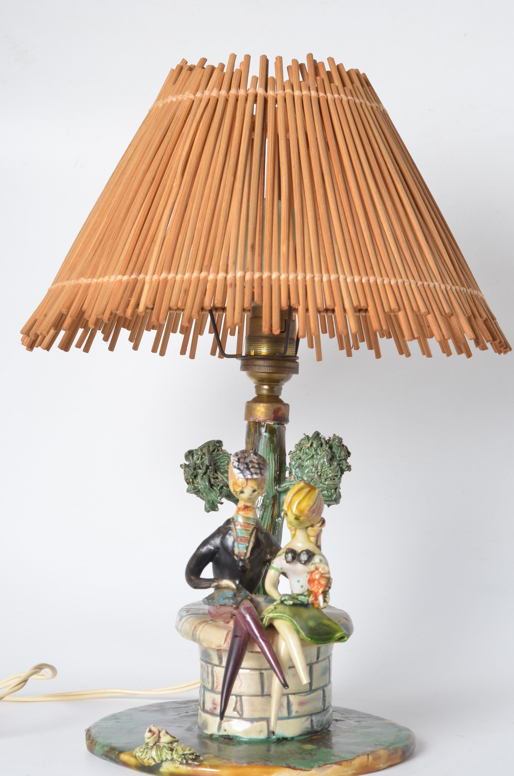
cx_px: 266
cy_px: 411
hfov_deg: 15.5
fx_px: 1893
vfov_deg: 23.2
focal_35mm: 88
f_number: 11
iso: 100
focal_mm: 50
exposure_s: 1/125
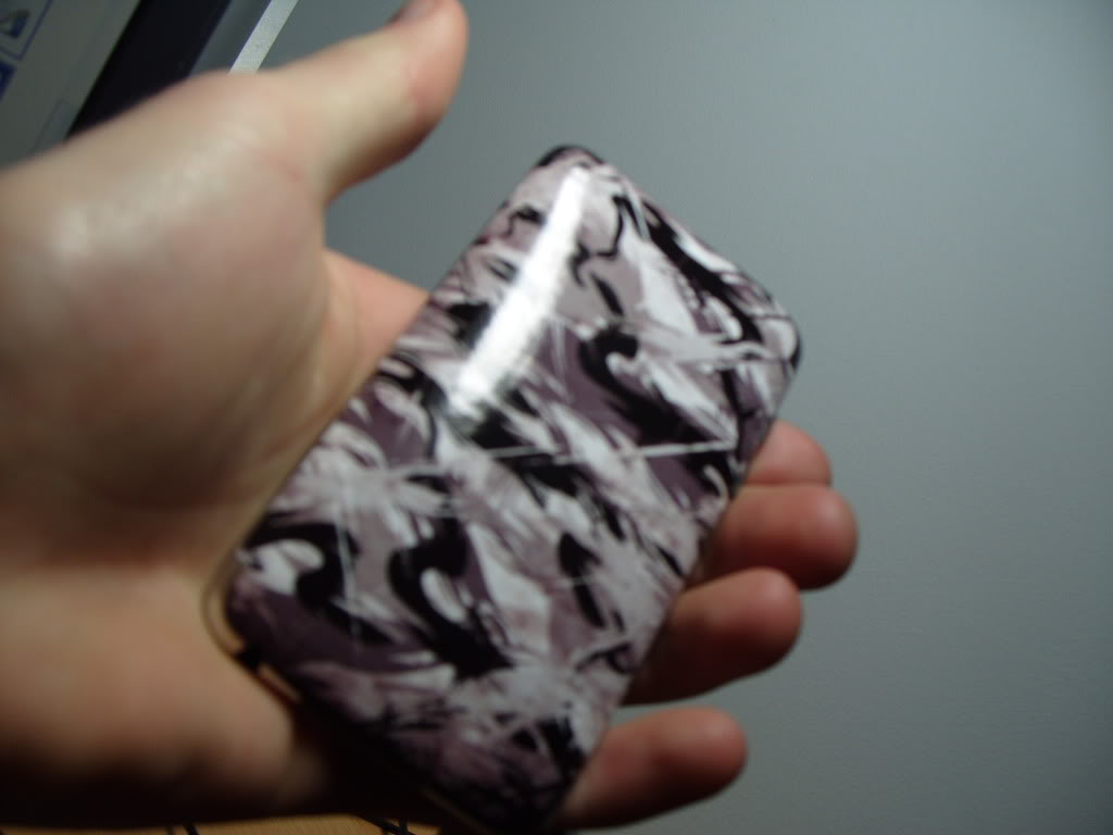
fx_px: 1125
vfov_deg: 40.7
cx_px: 556
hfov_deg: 52.6
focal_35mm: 35
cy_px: 418
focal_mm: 7.8
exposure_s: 1/90
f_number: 3.1
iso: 80
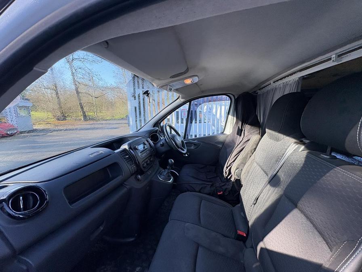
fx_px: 146
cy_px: 136
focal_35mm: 14
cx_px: 181
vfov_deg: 85.7
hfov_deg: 102.1
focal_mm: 2.22
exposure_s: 1/133
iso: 50
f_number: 2.2
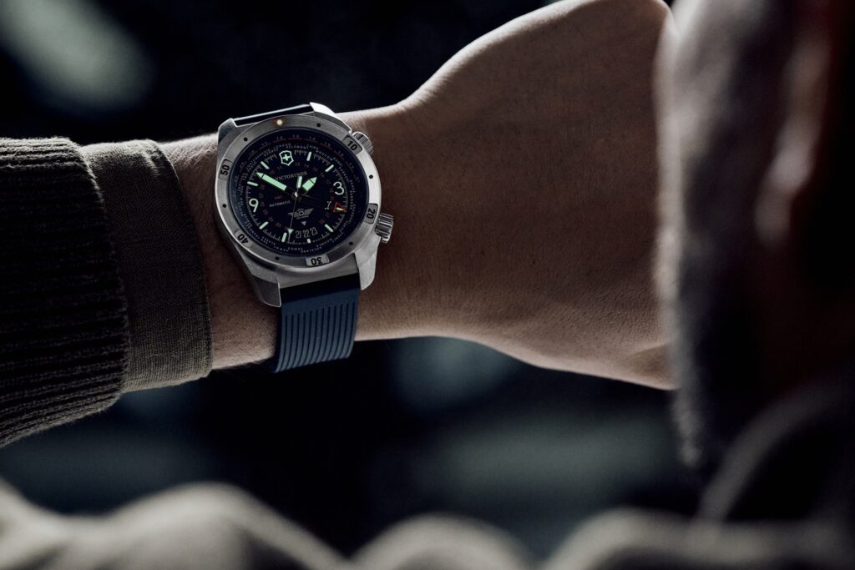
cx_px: 428
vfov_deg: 10.2
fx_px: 3206
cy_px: 285
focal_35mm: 135
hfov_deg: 15.2
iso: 1600
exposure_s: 1/60
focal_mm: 135
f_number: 6.3
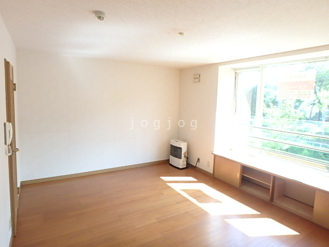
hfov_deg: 79.0
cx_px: 164
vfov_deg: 63.4
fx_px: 200
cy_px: 124
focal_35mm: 21
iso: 200
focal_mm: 3.7
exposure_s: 1/60
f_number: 3.5
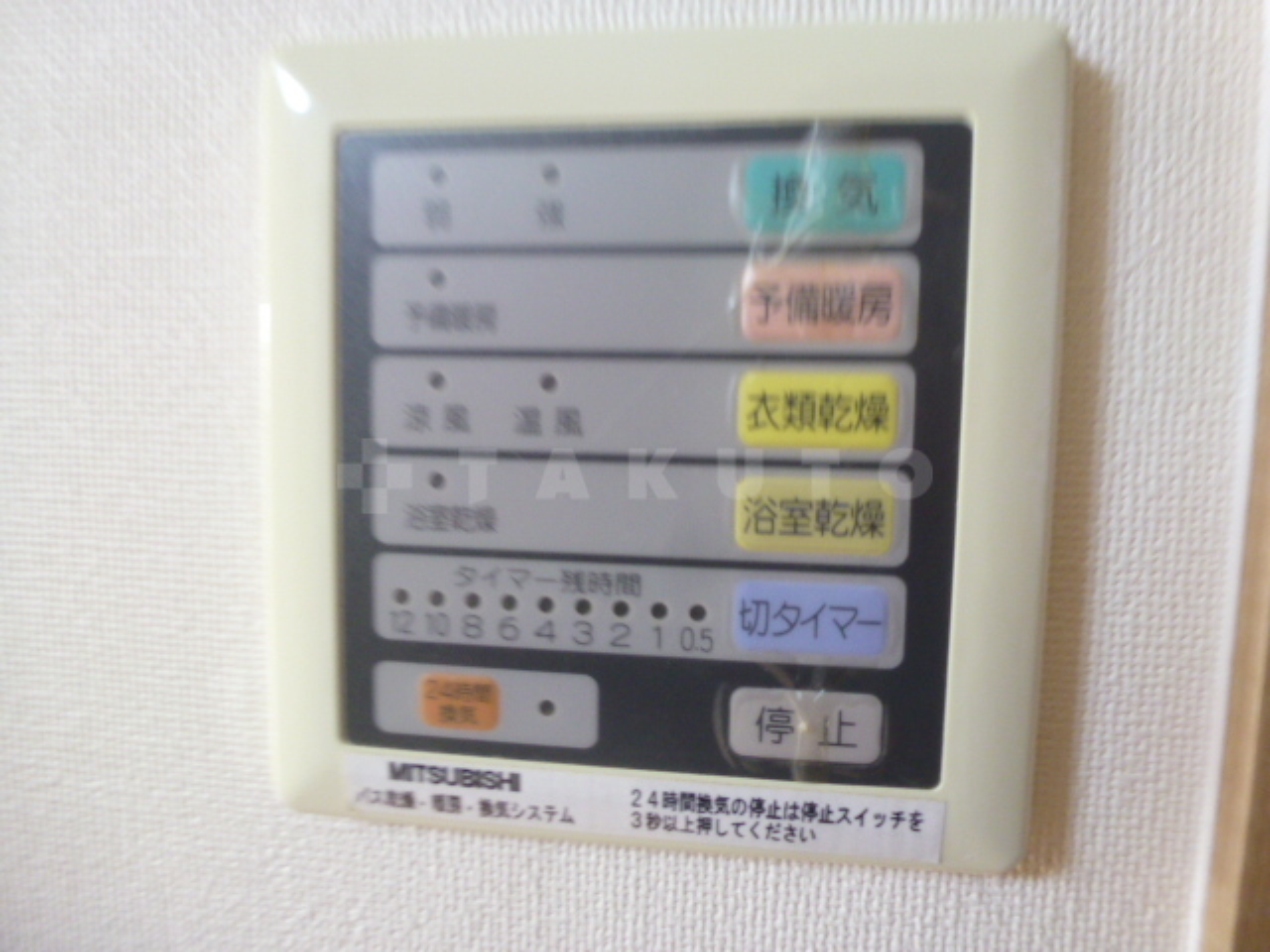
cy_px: 476
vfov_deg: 56.8
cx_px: 635
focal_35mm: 24
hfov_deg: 71.6
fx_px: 881
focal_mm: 4.3
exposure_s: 1/6
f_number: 3.3
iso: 200
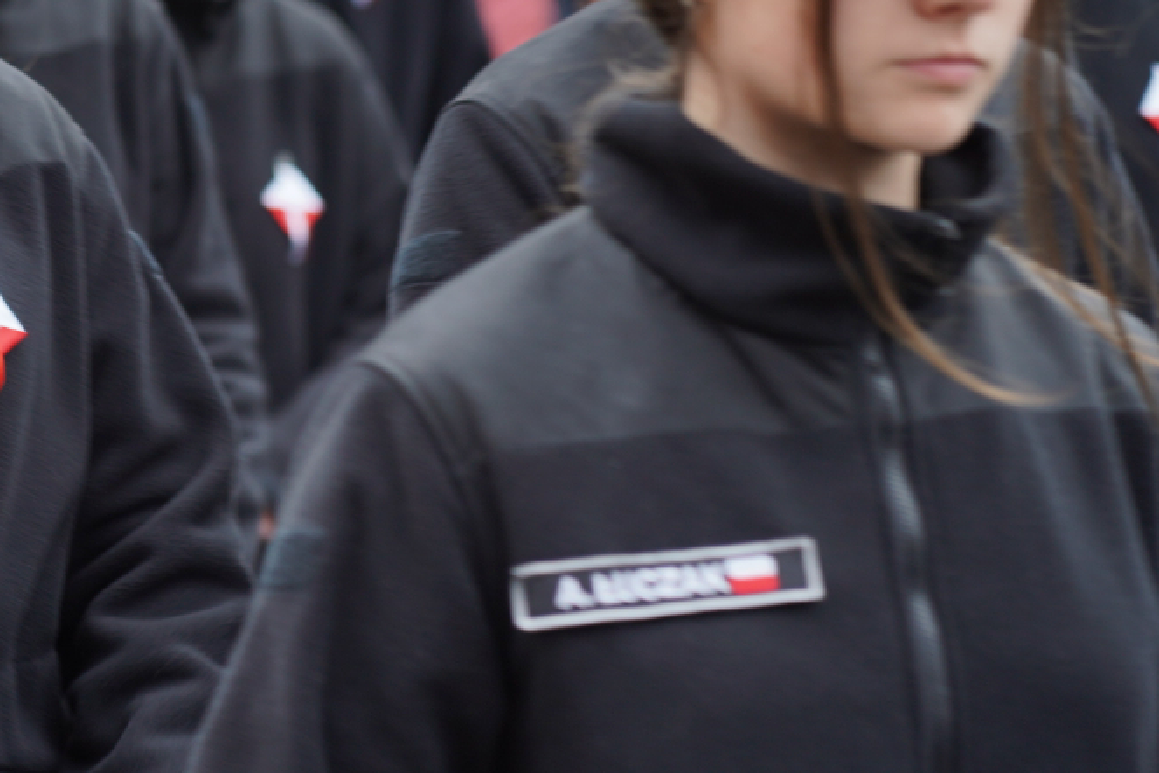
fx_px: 6632
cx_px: 341
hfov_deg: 10.0
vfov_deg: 6.7
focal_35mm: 206
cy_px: 122
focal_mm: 105
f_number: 4
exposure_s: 1/100
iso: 200
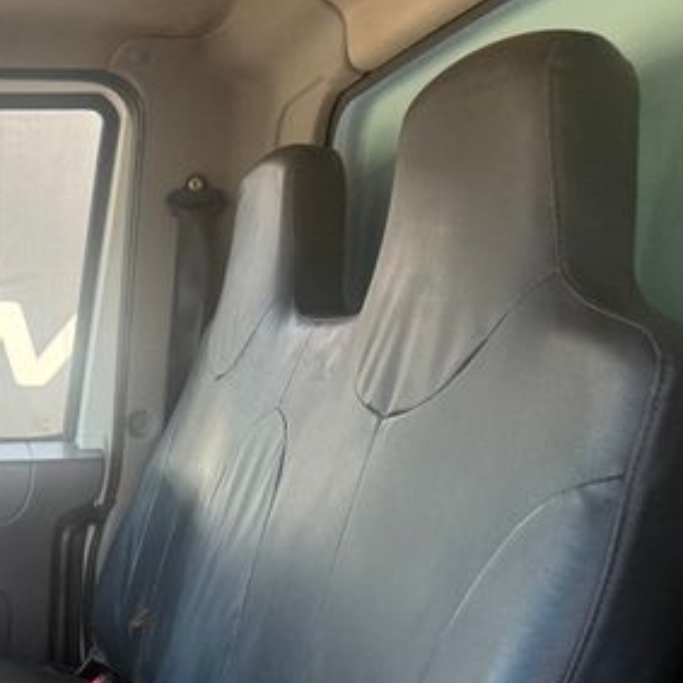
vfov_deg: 34.8
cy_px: 488
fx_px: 1071
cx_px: -34
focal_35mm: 48
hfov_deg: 32.0
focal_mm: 6.76
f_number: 1.78
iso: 100
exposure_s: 1/510
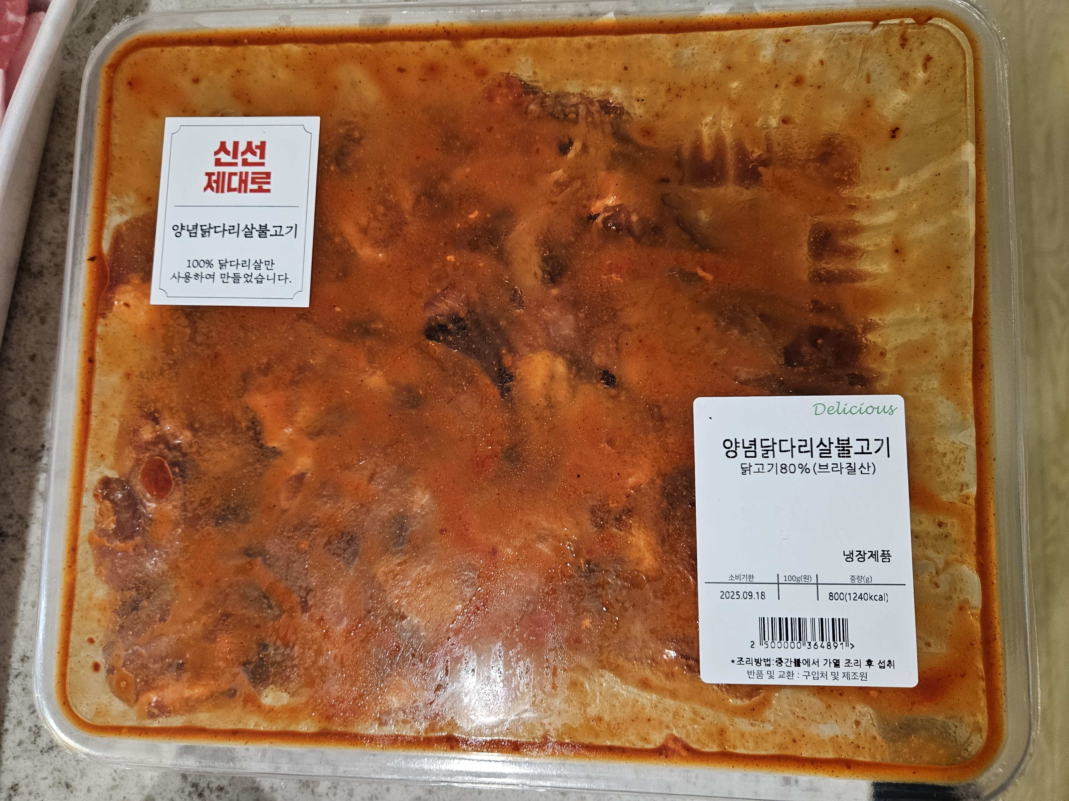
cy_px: 400
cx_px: 534
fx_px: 710
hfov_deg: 73.9
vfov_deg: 58.9
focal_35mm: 23
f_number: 1.8
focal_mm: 5.4
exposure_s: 1/60
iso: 200
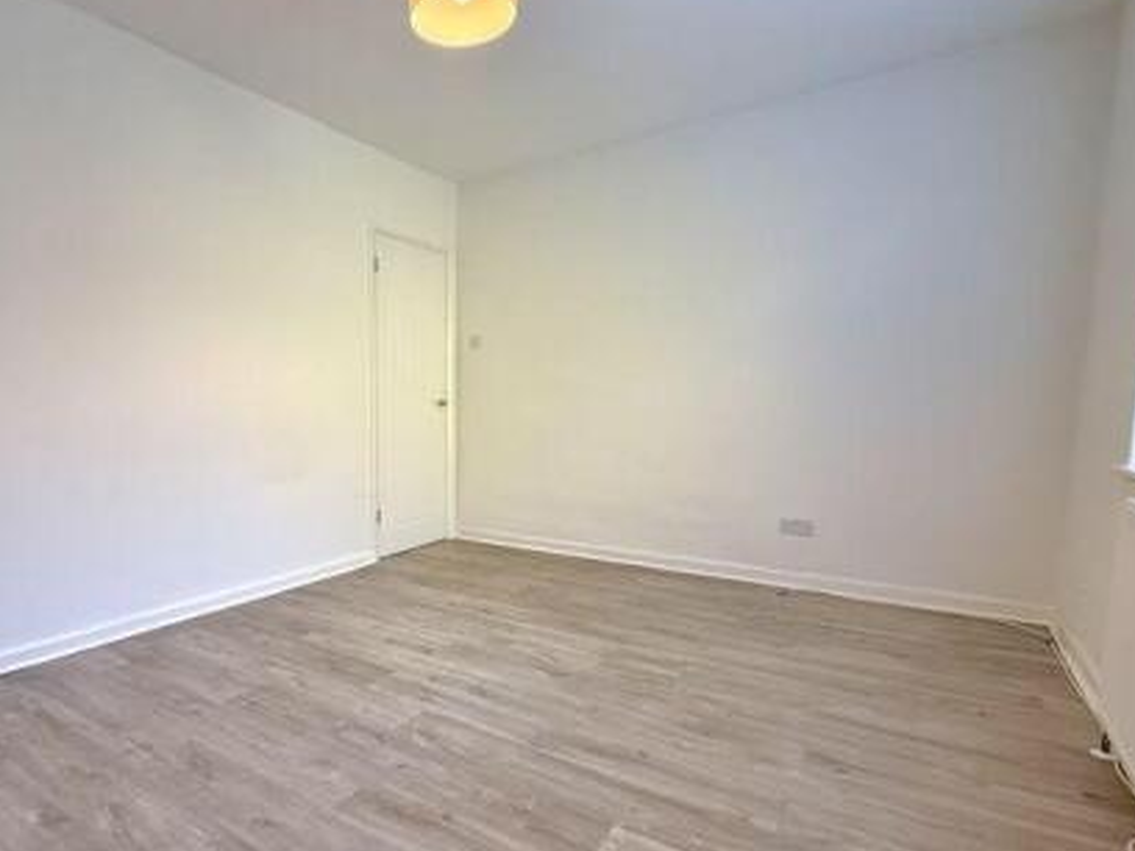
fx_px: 656
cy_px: 480
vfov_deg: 65.7
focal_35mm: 20
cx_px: 408
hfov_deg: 79.8
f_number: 2.2
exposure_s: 1/100
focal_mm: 2.22
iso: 250
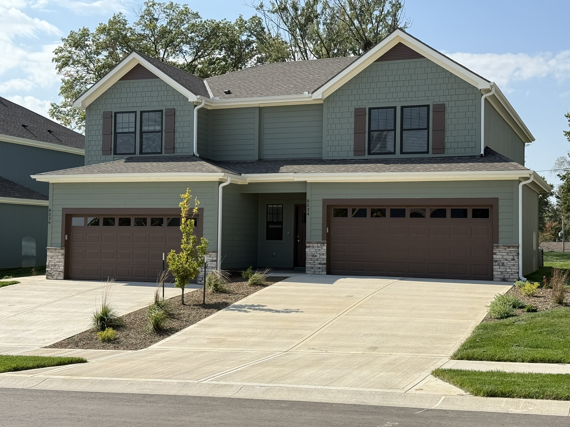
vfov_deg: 30.3
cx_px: 285
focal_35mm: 48
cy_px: 214
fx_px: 790
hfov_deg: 39.7
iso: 100
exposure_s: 1/3891
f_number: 1.78
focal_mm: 6.76
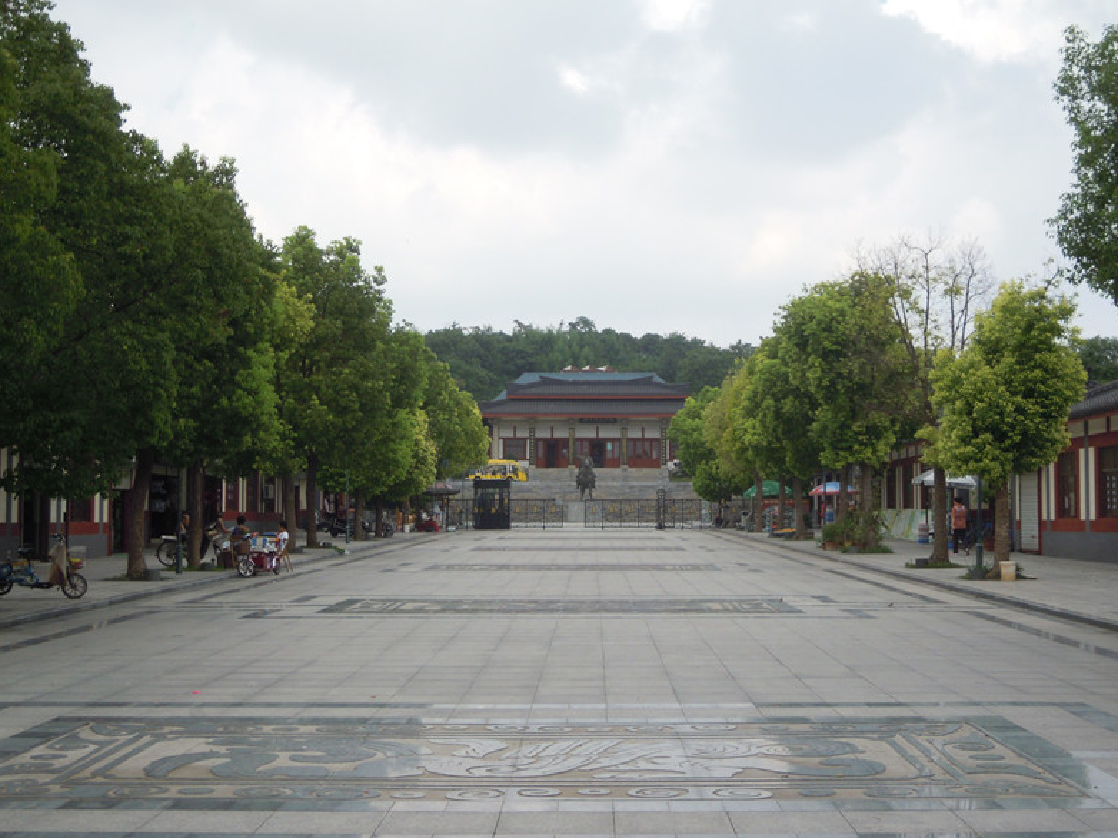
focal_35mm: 50
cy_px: 438
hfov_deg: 38.2
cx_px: 589
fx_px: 1614
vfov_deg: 29.1
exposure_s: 1/800
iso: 100
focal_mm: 8.3
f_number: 3.4
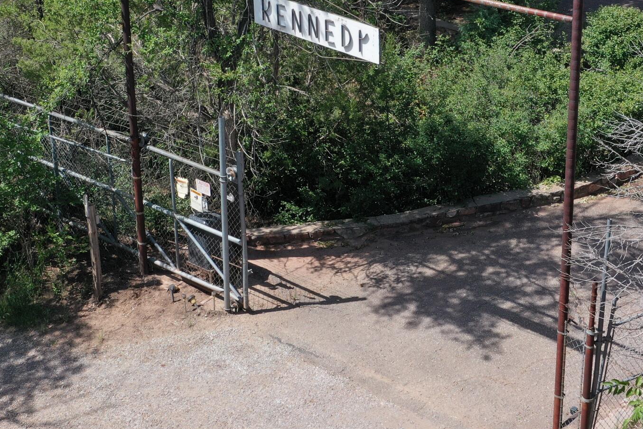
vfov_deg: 21.1
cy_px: -10
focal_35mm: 62
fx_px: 1107
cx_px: 325
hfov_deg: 32.4
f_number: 5.6
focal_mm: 10.26
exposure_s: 1/400
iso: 100
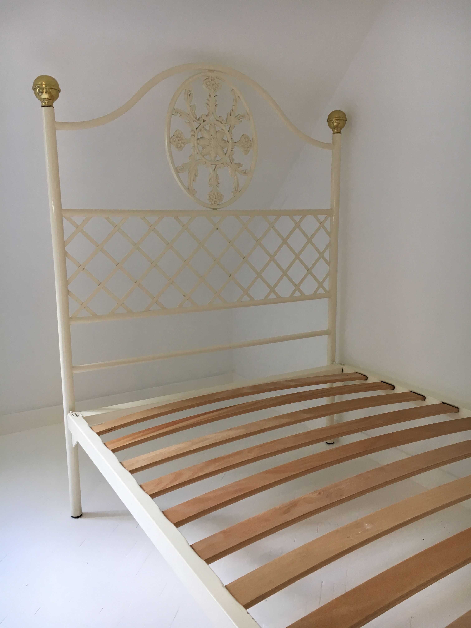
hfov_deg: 48.2
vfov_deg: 61.7
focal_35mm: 29
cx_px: 236
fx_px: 526
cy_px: 314
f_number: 2.2
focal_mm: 4.15
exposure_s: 1/33
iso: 32
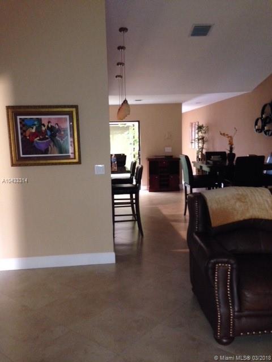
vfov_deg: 55.4
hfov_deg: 42.9
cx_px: 136
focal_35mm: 33
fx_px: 346
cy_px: 181
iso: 320
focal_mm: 4.12
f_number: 2.4
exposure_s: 1/16
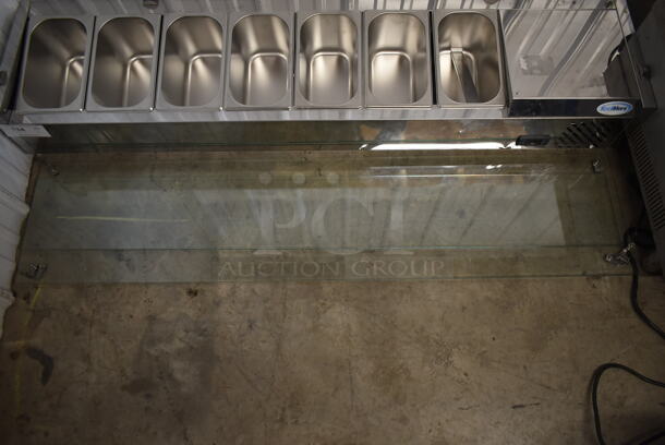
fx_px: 499
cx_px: 332
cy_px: 222
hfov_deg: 67.3
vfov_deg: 48.0
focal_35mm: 27
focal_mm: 18
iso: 500
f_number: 3.5
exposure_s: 1/30
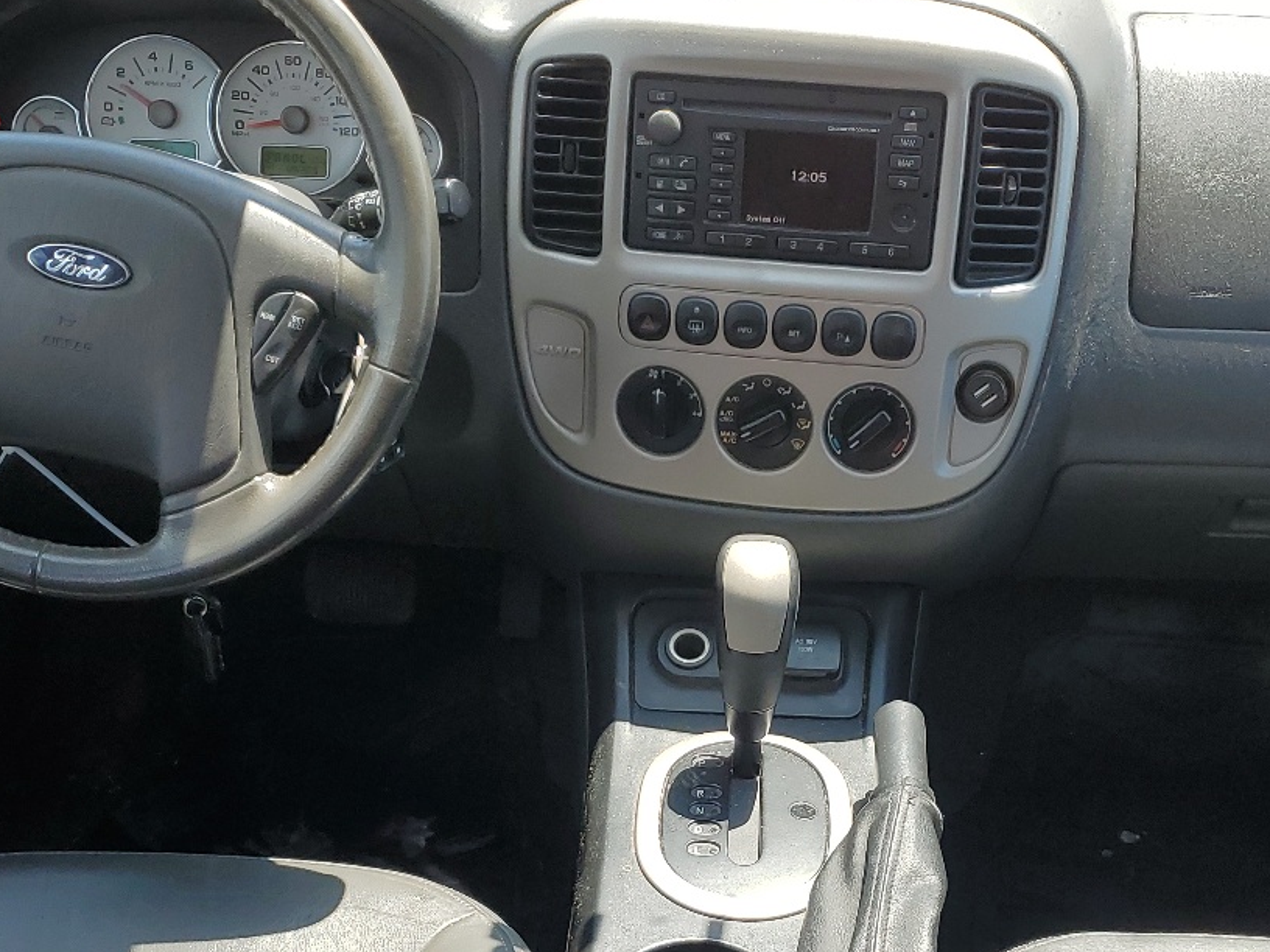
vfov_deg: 28.0
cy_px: 762
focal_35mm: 51
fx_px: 1871
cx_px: 679
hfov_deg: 37.5
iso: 50
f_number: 1.5
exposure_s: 1/714
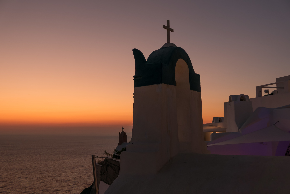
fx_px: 355
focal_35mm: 44
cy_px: 97
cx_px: 145
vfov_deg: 30.6
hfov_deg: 44.5
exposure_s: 1/40
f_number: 2.8
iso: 200
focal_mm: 19.9
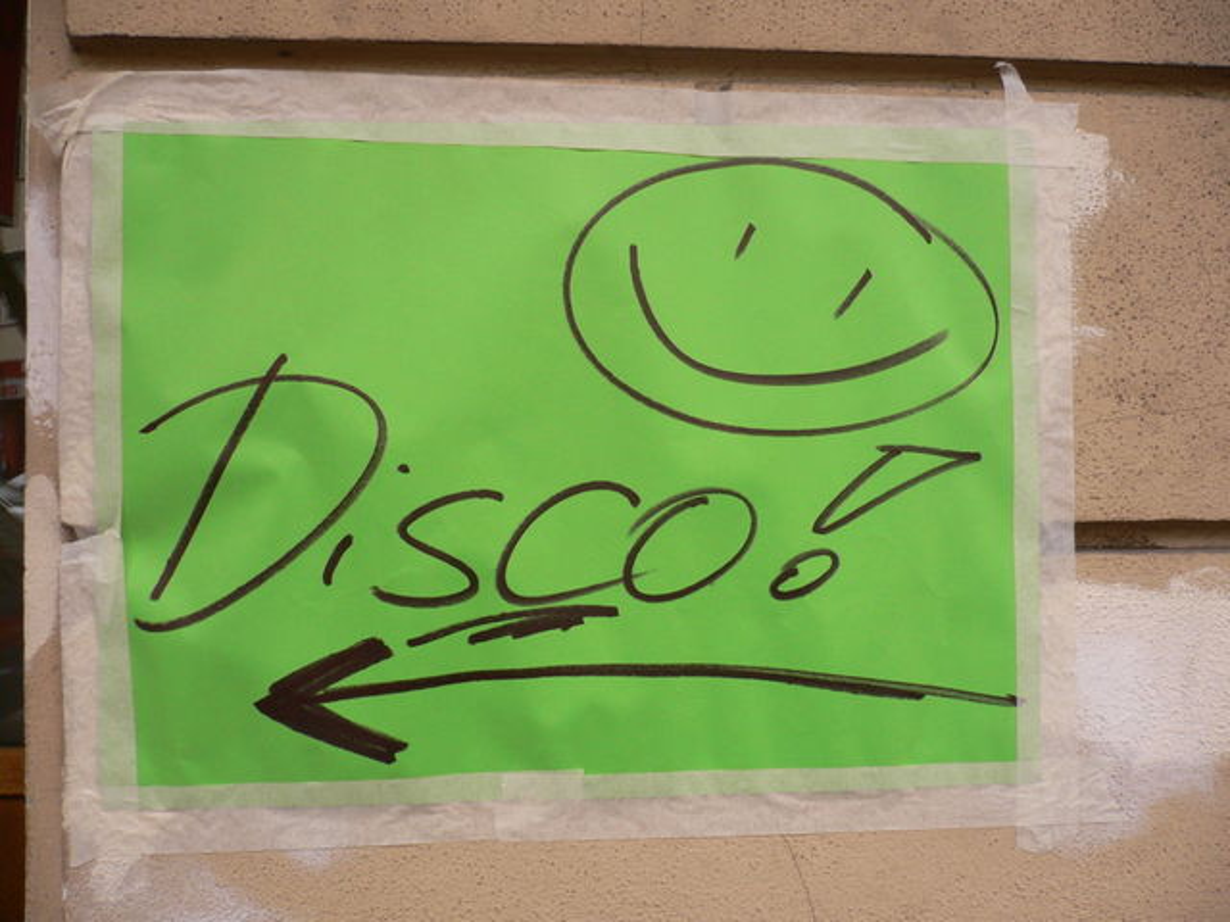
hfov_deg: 52.6
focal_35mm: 35
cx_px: 615
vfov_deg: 40.7
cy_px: 461
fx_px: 1244
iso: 80
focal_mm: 5.8
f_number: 2.8
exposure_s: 1/125
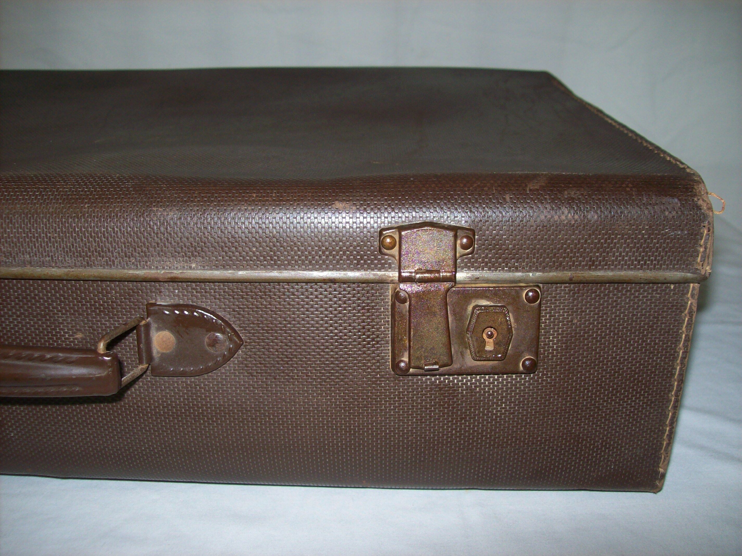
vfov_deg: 39.6
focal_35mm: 36
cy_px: 278
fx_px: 771
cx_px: 371
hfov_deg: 51.4
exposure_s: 1/64
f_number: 2.7
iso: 80
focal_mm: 6
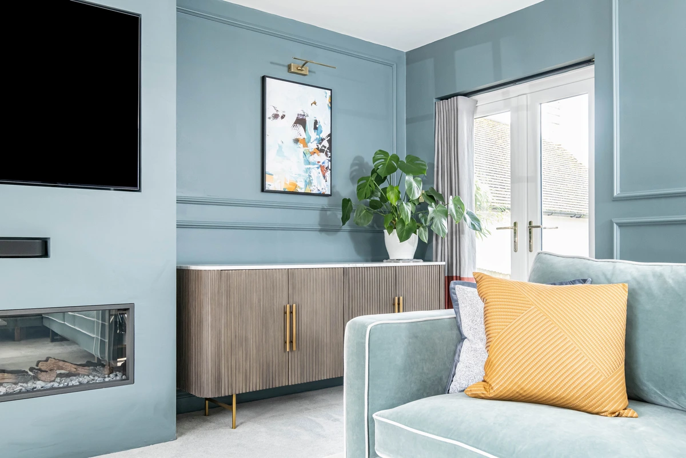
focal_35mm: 30
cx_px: 343
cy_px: 229
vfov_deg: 43.6
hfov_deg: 61.9
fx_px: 572
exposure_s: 1/30
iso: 640
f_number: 8
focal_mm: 20
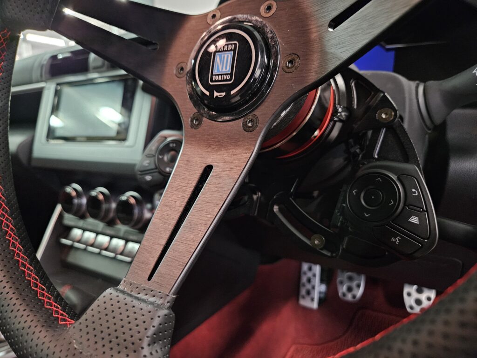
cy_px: 179
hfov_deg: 73.9
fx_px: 317
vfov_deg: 58.9
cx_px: 238
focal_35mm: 23
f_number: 1.8
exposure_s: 1/25
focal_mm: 5.4
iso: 1250
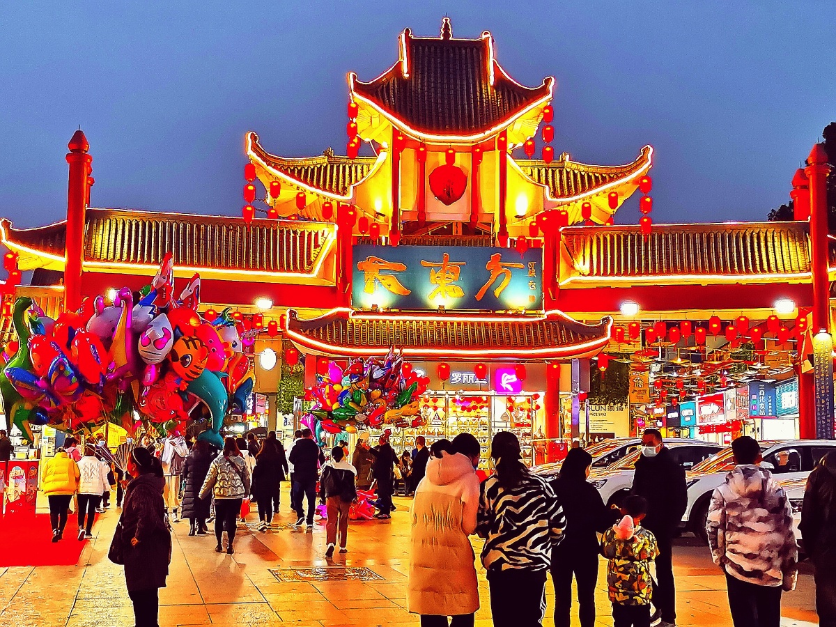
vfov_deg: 30.3
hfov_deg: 39.7
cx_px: 418
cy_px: 314
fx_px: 1159
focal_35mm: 48
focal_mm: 5.58
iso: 200
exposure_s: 3
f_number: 1.8
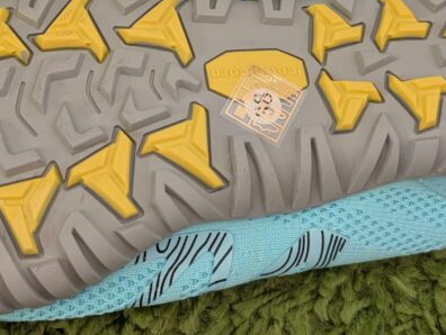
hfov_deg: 30.8
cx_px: 126
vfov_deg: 23.1
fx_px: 800
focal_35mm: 62
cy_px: 40
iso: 146
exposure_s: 1/31
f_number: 1.68
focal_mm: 6.9
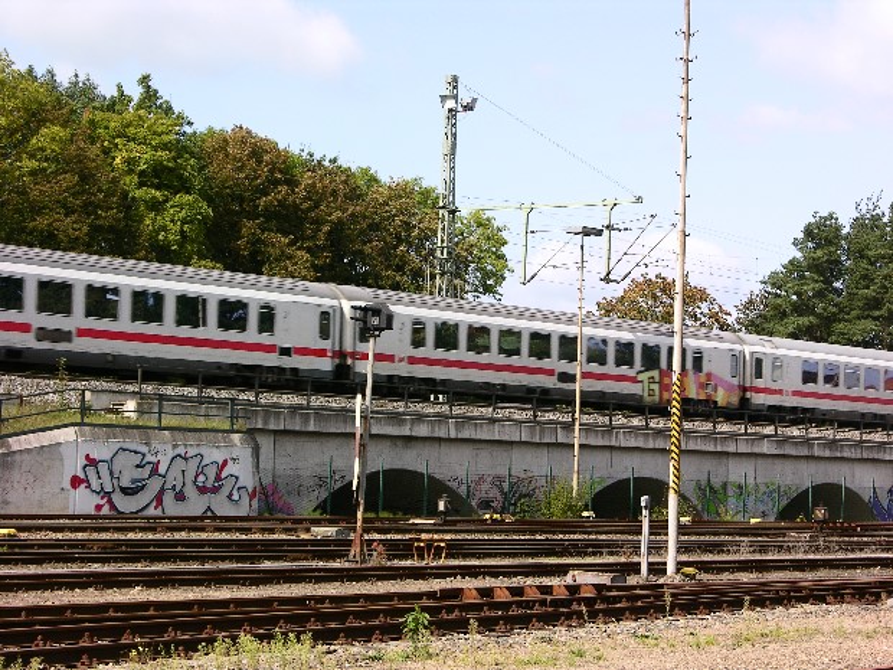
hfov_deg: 19.6
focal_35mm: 100
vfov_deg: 14.8
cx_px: 446
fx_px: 2580
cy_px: 335
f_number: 5.8
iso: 50
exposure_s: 1/178
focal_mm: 25.4
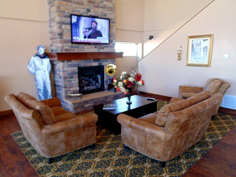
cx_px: 118
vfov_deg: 61.1
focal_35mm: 22
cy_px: 88
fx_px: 150
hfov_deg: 76.4
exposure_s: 1/30
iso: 250
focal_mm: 4
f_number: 3.1
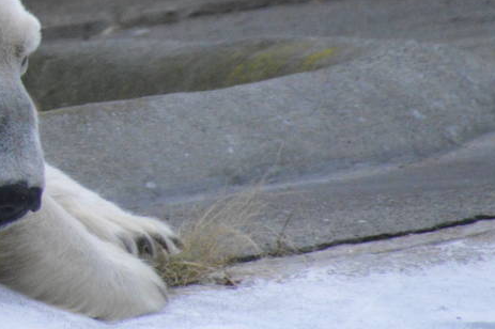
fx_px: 21352
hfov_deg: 1.3
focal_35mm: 1554
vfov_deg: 0.9
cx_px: -279
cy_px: 26
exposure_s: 1/500
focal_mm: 300
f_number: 6.3
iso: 2200
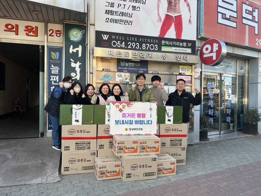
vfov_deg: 53.1
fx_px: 196
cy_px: 98
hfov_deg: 67.3
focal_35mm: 26
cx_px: 130
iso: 50
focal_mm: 5.7
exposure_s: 1/421
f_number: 1.5
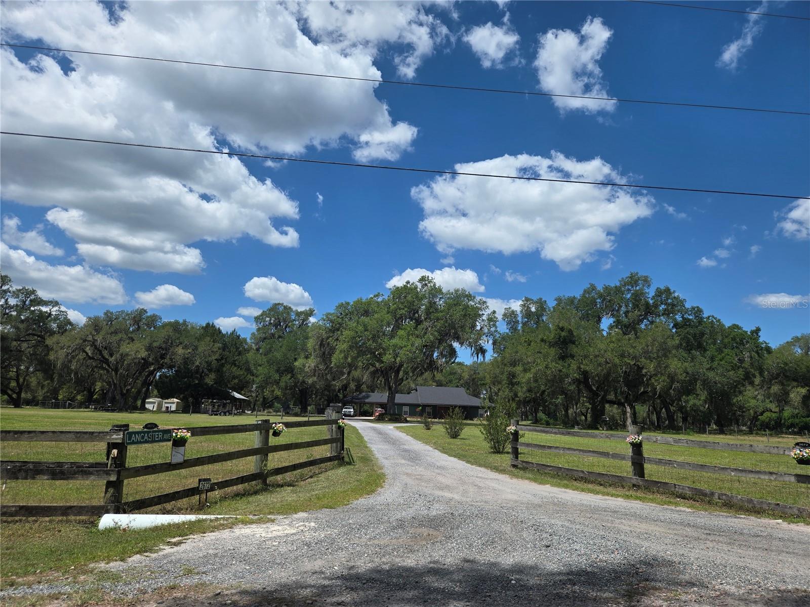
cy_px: 304
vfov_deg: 58.9
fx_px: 538
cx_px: 405
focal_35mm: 23
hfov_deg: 73.9
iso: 25
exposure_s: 1/2921
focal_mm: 5.4
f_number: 1.8
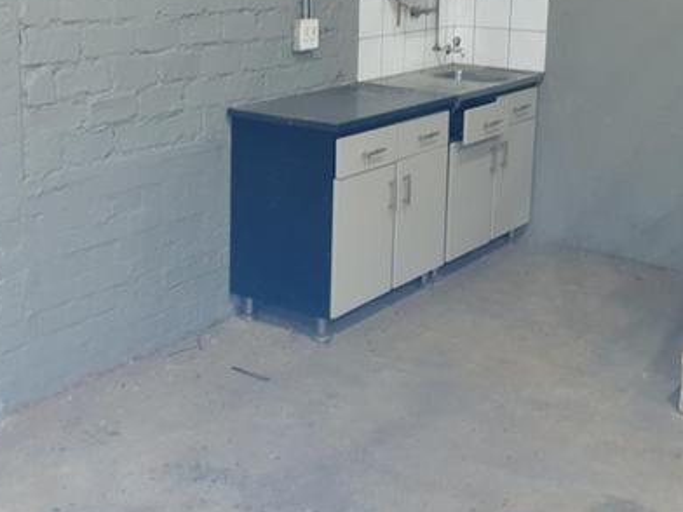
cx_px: 336
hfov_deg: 36.2
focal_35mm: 53
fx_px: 1046
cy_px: 134
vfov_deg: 27.2
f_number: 1.5
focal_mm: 4.3
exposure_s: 1/17
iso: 160
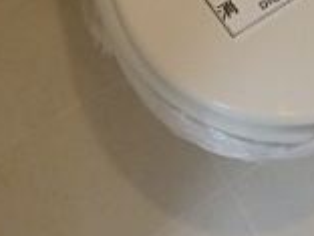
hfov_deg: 22.4
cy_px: -200
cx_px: 262
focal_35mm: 86
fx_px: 780
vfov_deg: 14.8
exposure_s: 1/30
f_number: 3.5
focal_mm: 3.7
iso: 250
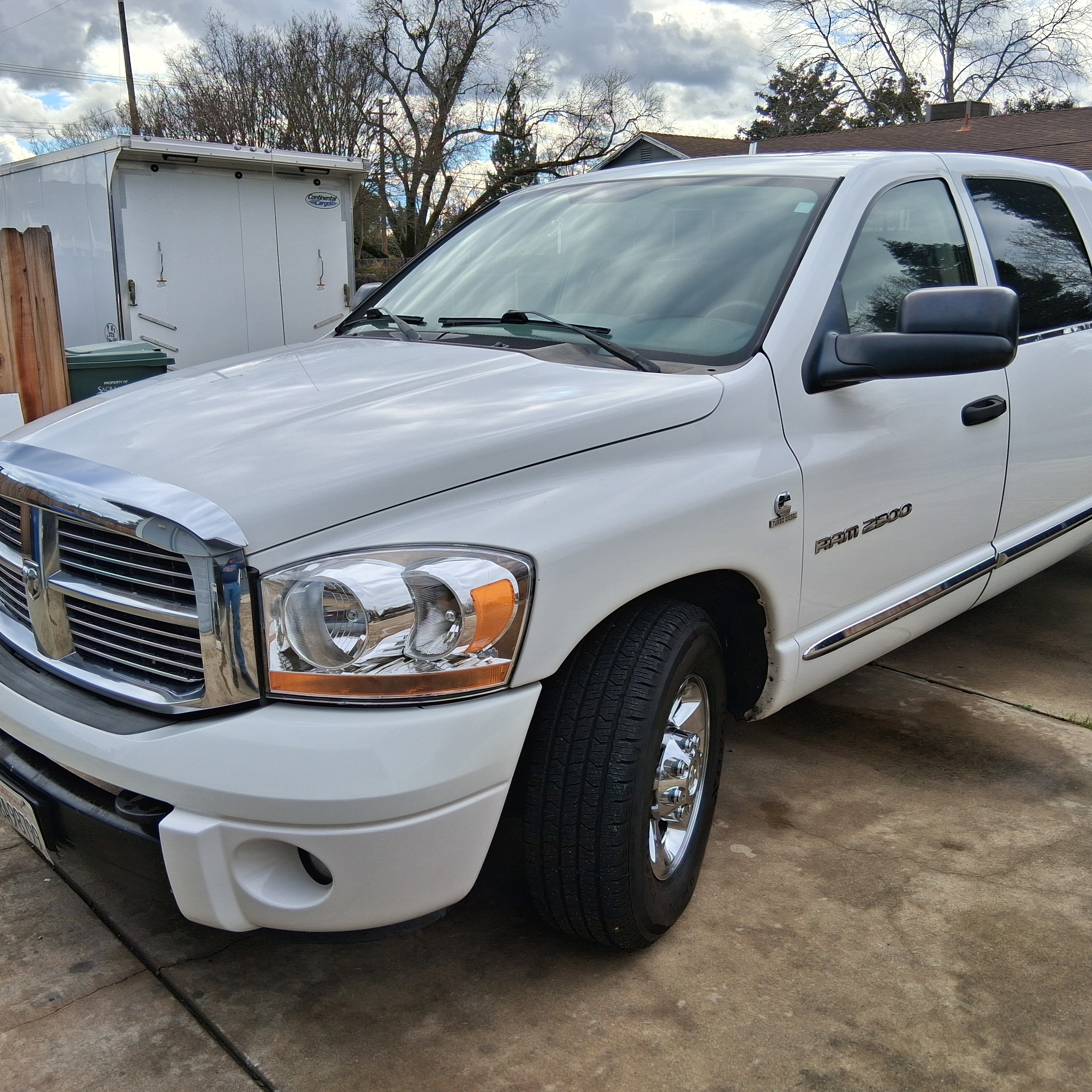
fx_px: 1106
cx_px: 541
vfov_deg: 52.5
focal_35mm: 31
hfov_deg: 52.5
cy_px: 547
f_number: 1.8
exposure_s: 1/825
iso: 25
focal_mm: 3.98
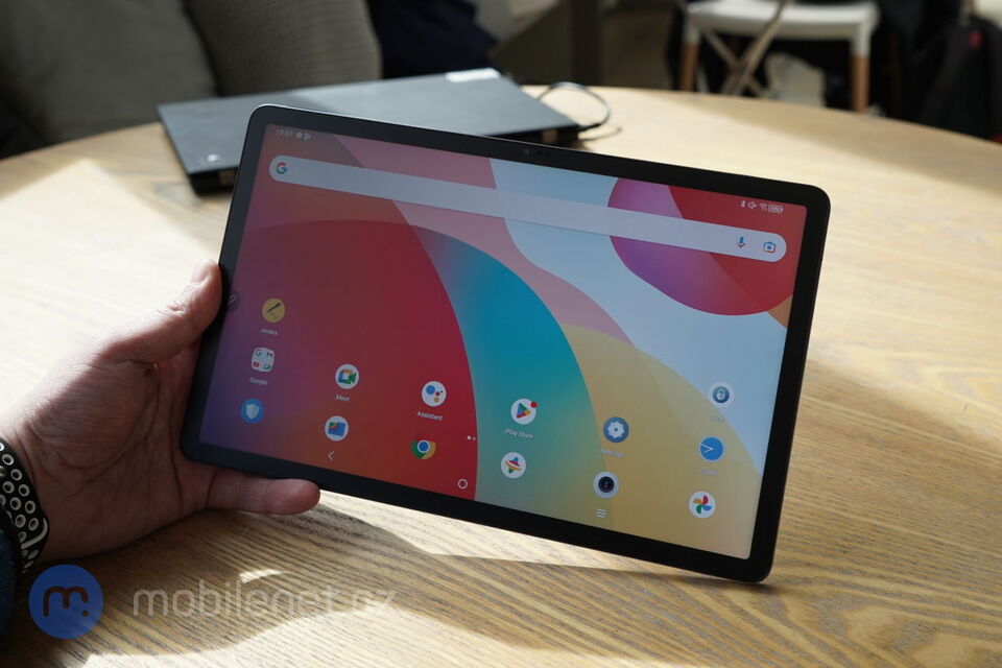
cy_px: 334
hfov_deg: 55.8
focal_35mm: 34
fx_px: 946
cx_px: 501
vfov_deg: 38.9
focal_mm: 34
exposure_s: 1/160
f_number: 6.3
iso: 400
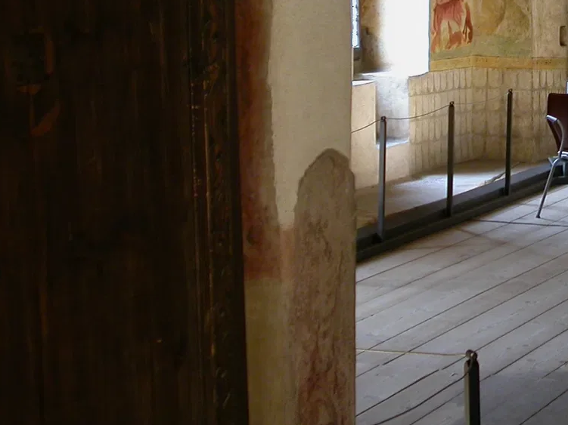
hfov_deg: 16.7
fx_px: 1887
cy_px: -20
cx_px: 594
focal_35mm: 115
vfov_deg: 12.7
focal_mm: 11.3
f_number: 2.9
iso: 100
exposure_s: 1/10.9
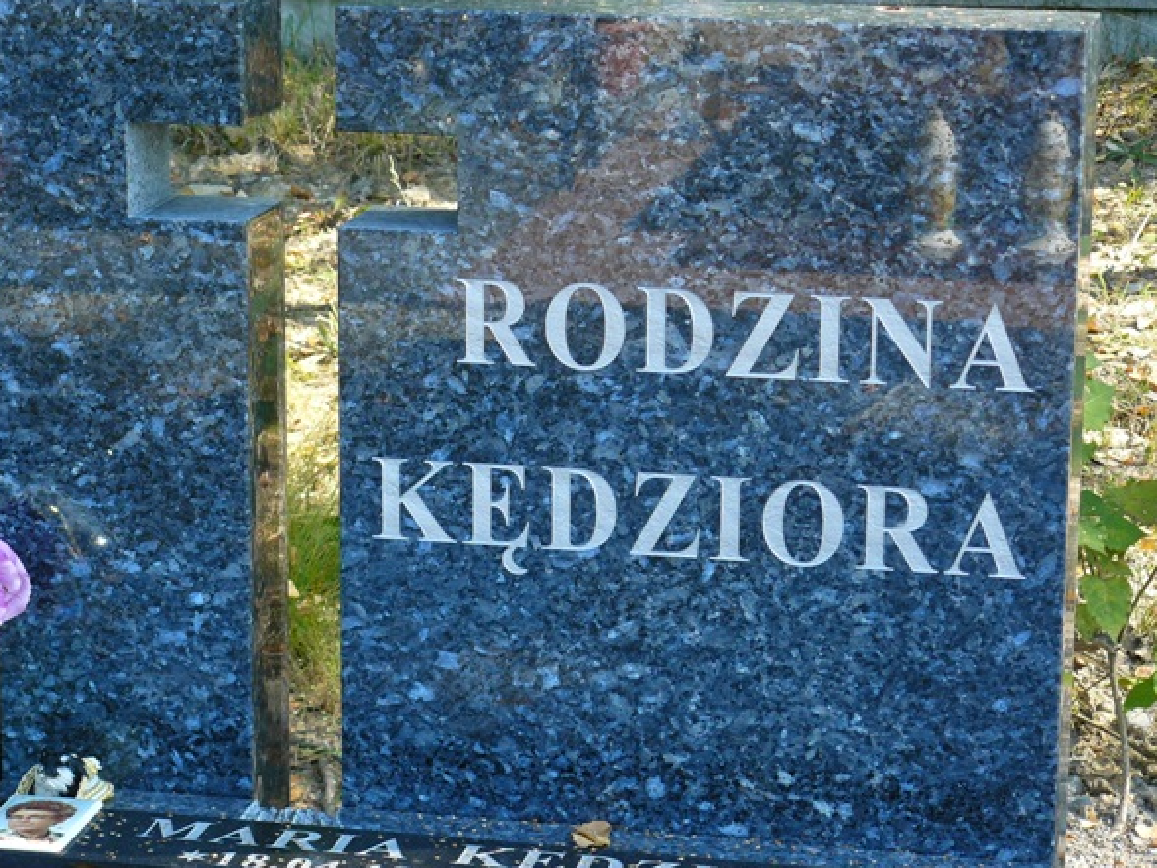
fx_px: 3710
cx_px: 543
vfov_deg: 13.3
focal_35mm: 111
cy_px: 419
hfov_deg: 17.7
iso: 100
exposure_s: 1/100
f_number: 4
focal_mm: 16.9
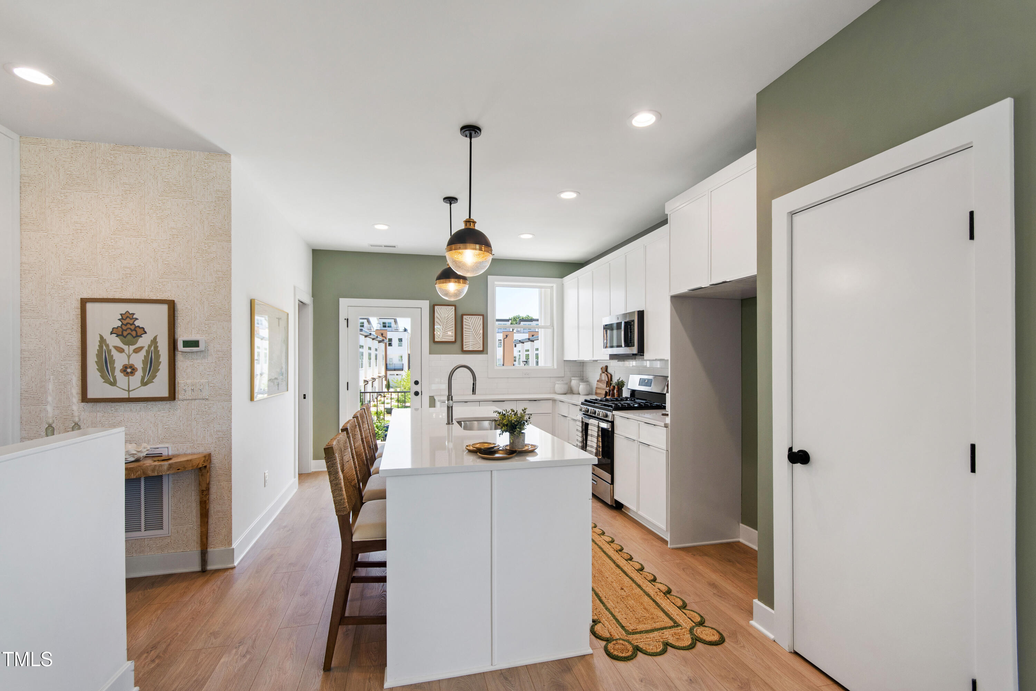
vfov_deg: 77.3
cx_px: 518
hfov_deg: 100.4
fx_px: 432
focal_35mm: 15
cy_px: 346
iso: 100
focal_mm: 10
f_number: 8
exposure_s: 1/10
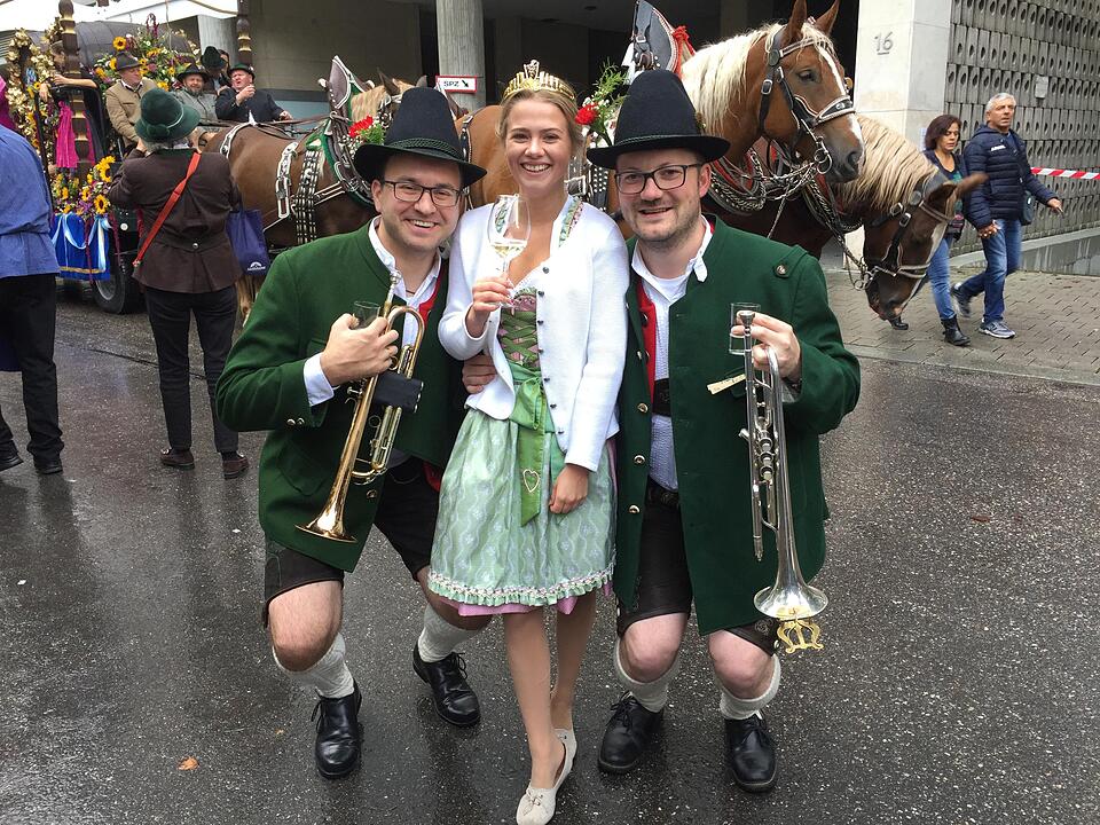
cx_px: 550
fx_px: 922
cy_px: 412
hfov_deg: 61.7
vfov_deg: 48.2
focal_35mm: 29
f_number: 2.2
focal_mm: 4.15
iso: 40
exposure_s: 1/100
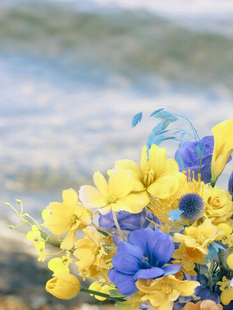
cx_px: 276
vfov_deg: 7.8
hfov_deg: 5.8
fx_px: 2270
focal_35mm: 253
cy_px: 145
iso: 100
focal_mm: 110
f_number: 5
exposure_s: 1/250
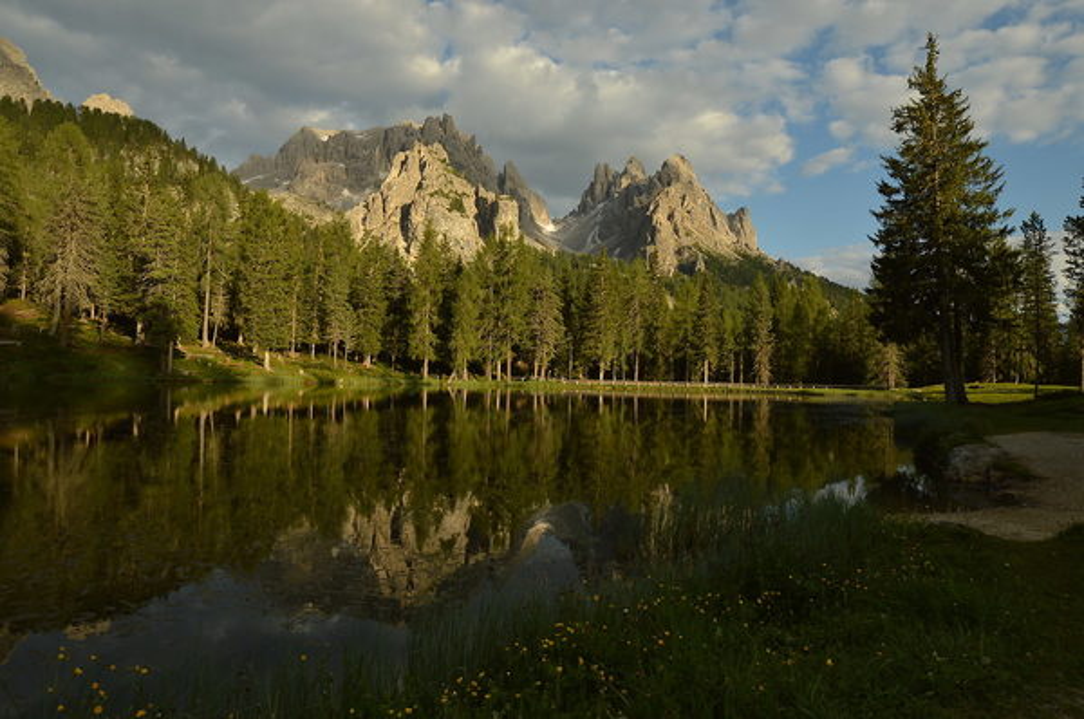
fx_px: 631
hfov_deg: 81.3
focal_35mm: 21
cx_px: 542
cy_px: 360
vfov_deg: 59.3
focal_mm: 14
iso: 100
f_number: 16
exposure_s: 1/80
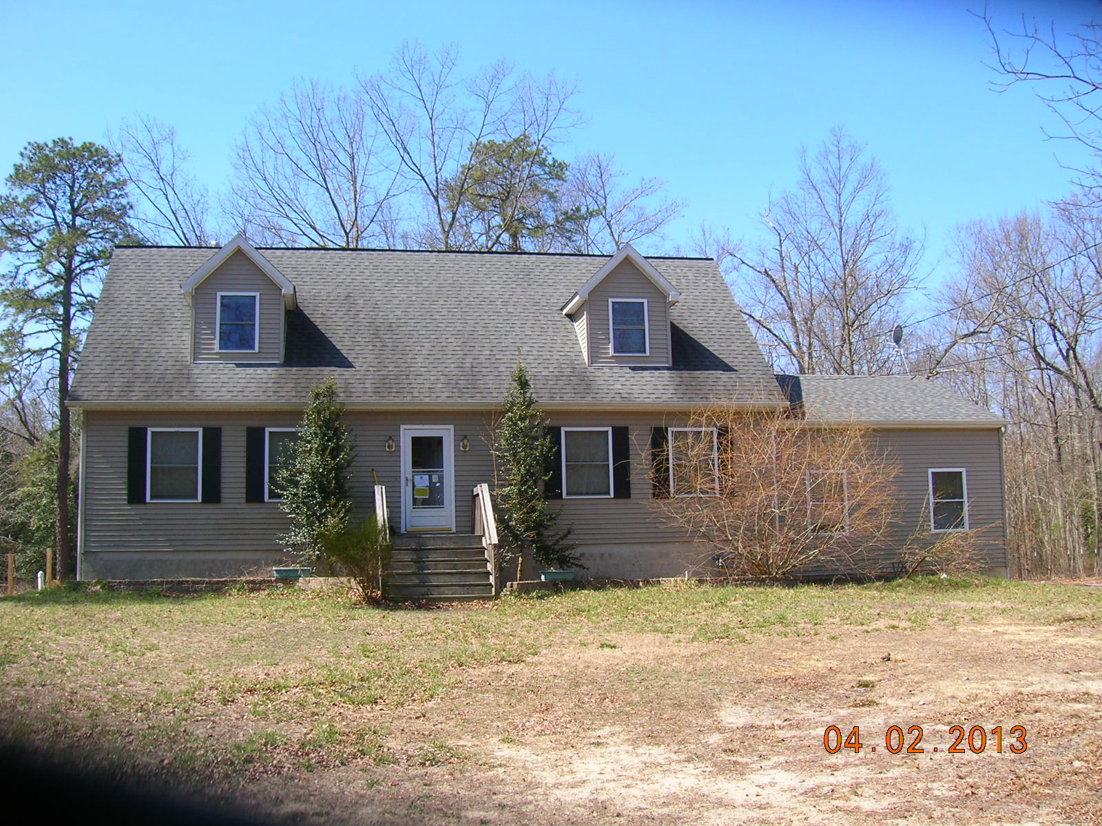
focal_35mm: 34
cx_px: 551
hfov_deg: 54.0
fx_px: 1082
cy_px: 413
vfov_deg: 41.8
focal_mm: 5.7
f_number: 4.9
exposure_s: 1/183
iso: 50
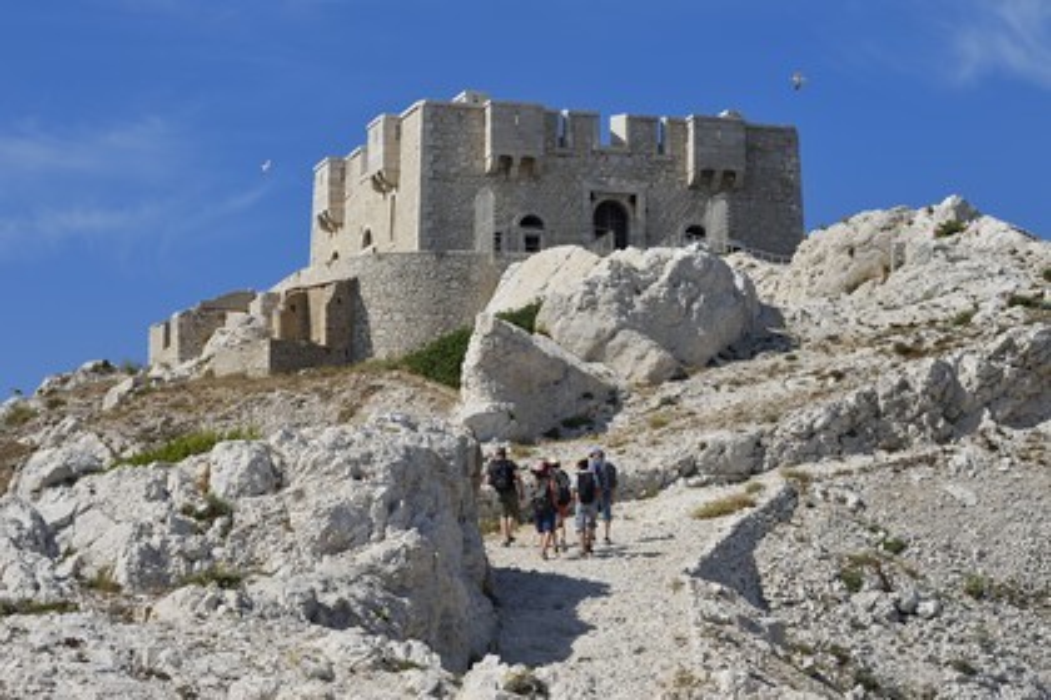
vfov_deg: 11.4
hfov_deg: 17.1
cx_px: 526
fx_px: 3503
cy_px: 350
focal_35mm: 120
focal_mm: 120
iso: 200
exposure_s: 1/320
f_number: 13
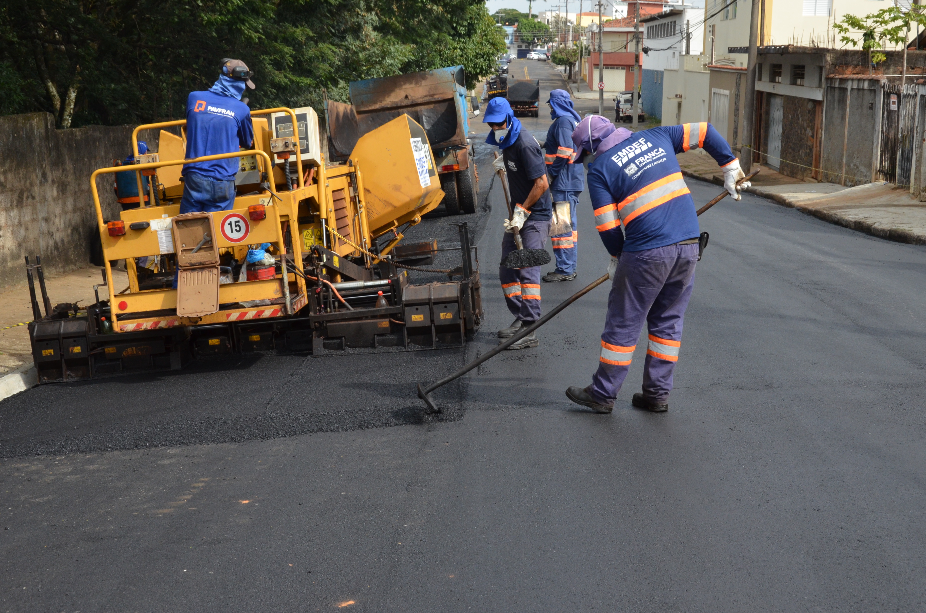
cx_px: 463
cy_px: 306
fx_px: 1309
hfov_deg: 39.0
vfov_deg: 26.4
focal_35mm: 51
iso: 800
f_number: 10
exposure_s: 1/400
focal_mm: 34
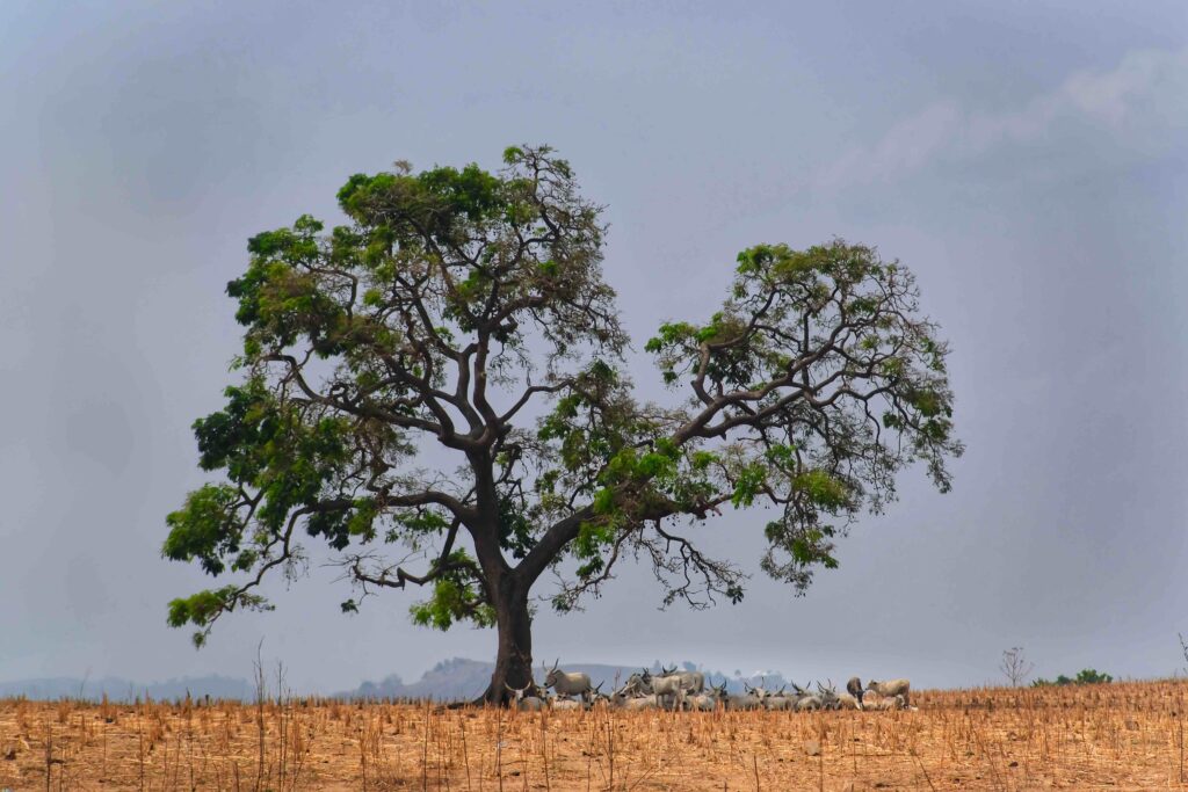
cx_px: 594
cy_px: 396
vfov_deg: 11.4
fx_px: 3960
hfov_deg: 17.1
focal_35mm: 120
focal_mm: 80
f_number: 2.8
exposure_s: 1/6400
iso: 320
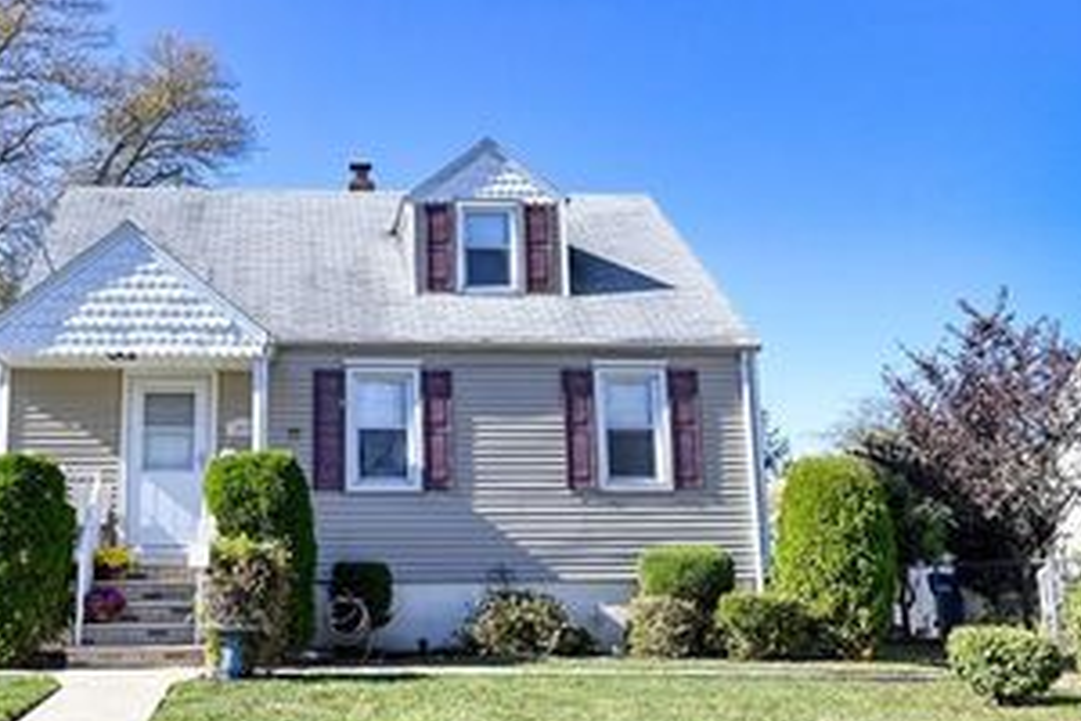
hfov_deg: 52.0
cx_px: 335
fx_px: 1076
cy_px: 395
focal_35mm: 36
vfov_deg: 37.0
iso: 1600
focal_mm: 21.5
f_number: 4.5
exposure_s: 1/8000
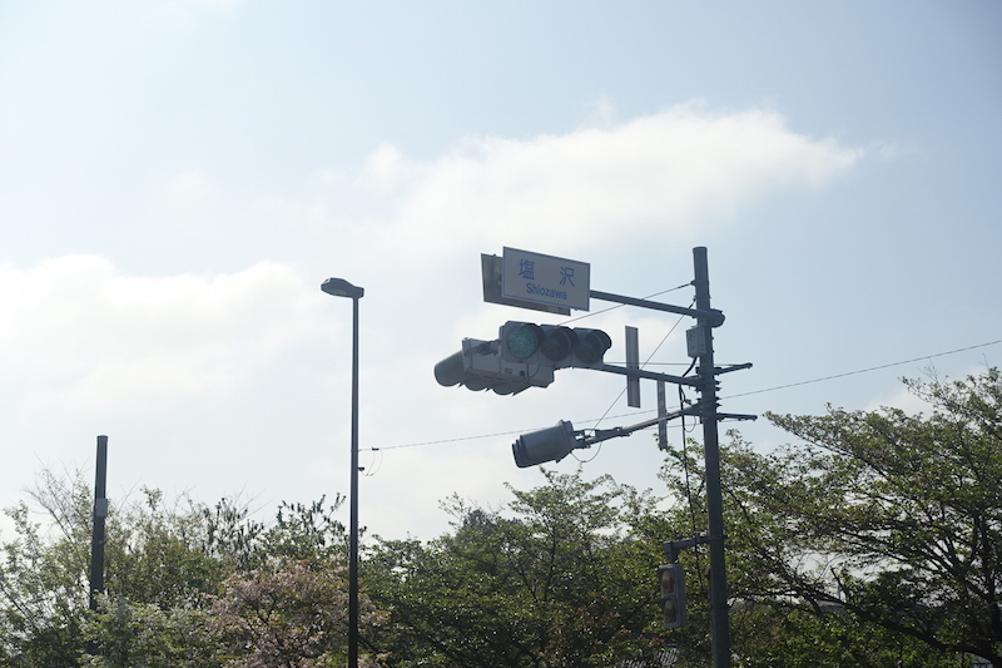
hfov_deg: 31.9
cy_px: 334
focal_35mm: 63
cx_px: 501
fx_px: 1753
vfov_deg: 21.6
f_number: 5.6
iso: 125
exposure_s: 1/160
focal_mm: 22.95
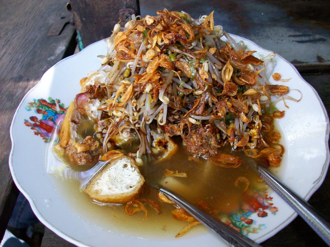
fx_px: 324
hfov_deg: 54.0
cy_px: 124
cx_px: 165
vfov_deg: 41.8
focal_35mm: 34
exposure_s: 1/95.8
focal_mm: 5.7
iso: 160
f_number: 2.8
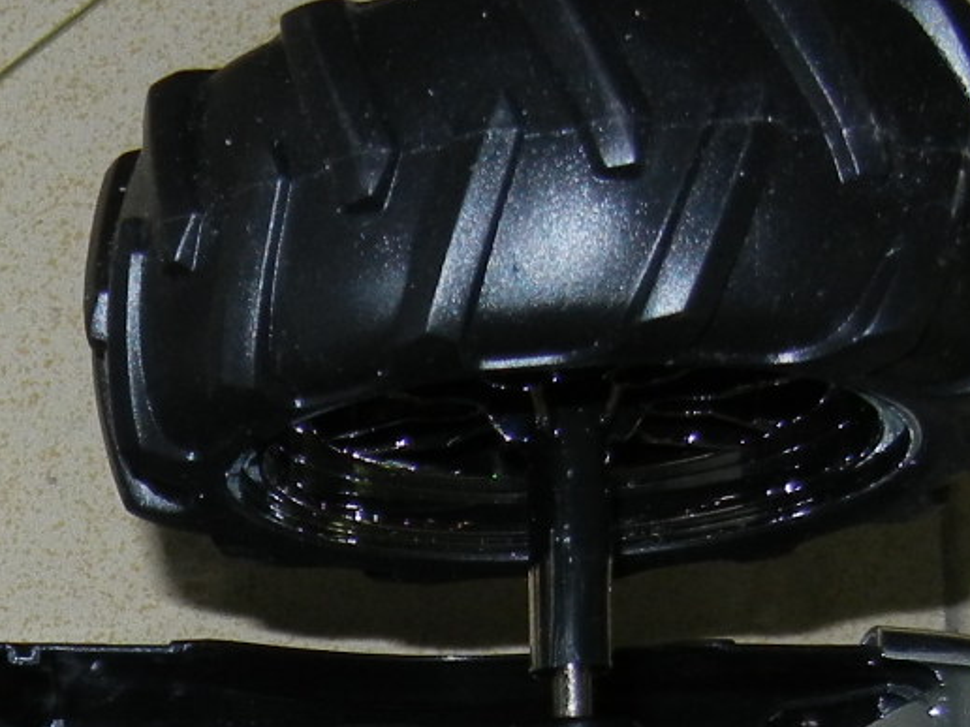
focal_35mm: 119
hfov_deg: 15.7
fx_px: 3335
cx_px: -303
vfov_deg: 12.0
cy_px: 1044
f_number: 3.5
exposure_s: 1/30
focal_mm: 5.4
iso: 200
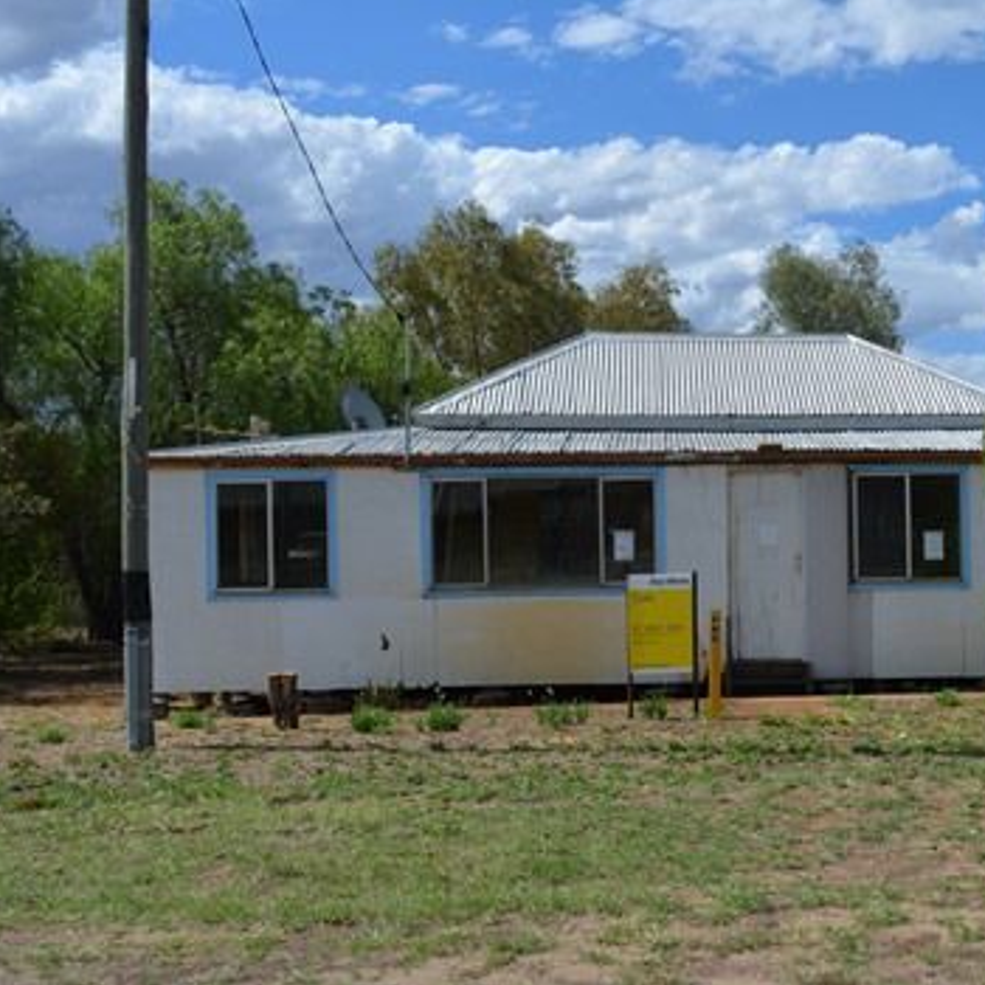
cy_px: 553
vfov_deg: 40.0
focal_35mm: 42
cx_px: 802
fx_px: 1352
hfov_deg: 38.4
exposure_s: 1/320
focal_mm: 18
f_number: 9
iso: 100
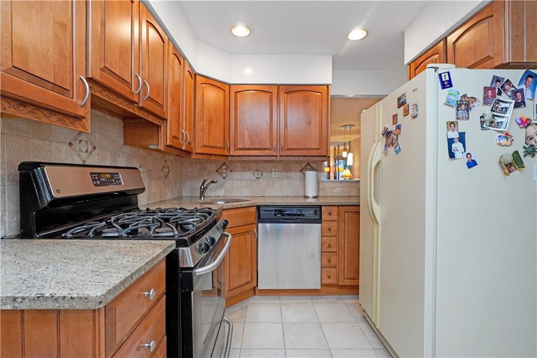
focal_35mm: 16
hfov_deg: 95.0
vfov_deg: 72.0
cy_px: 179
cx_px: 268
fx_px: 246
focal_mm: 11
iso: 800
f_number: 4
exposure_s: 1/160
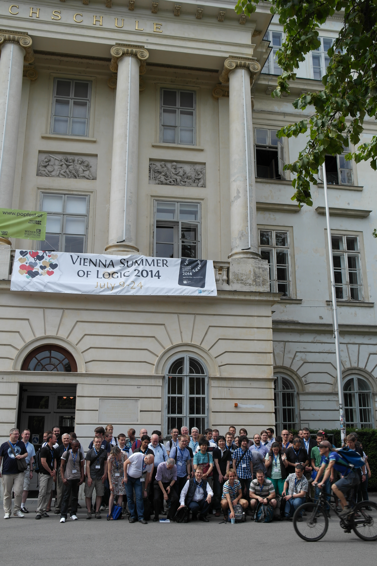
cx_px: 188
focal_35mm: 36
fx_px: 565
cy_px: 283
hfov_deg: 36.9
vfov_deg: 53.1
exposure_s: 1/200
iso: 100
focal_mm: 24
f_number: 6.3
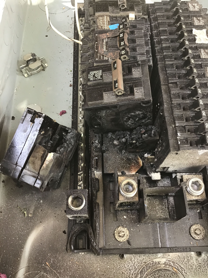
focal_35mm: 31
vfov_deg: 58.4
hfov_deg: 45.4
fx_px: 248
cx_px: 104
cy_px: 139
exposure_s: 1/33
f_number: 2.4
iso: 25
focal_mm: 3.3
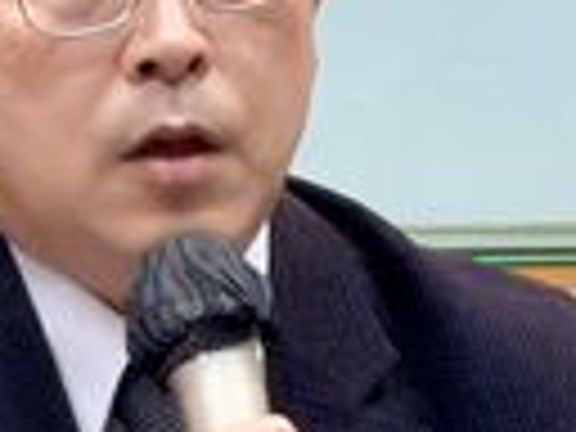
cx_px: 382
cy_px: 171
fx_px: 15541
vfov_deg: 1.6
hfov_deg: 2.1
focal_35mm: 934
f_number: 2.8
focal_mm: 16.89
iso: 250
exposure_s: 1/60
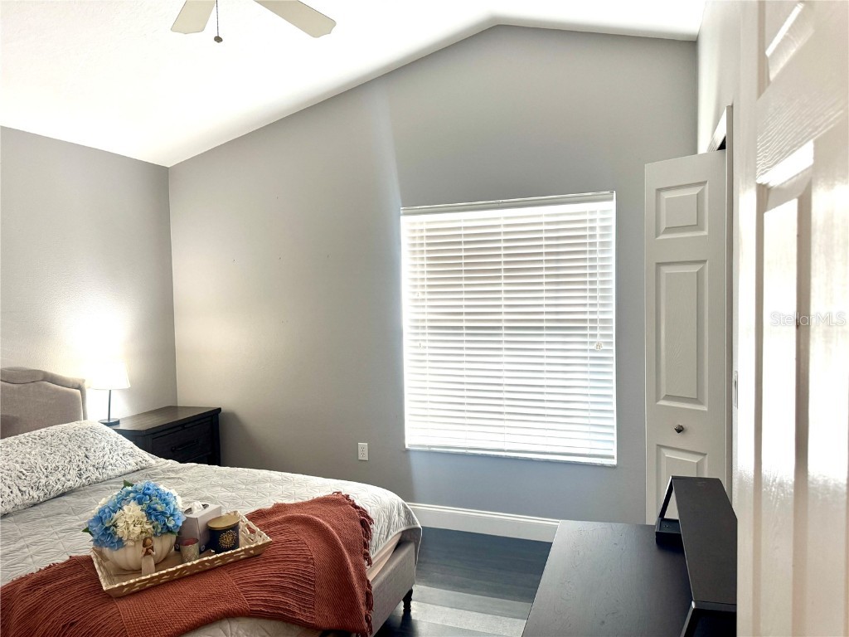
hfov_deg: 71.6
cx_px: 424
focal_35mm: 24
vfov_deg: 56.8
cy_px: 318
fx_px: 589
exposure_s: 1/120
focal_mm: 6.76
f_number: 1.78
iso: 160
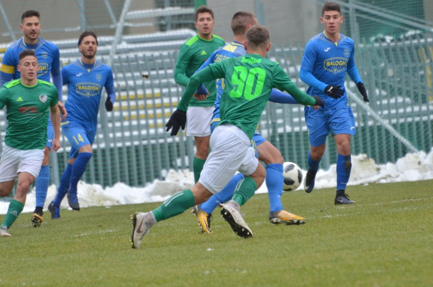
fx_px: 6747
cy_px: 121
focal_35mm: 562
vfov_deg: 2.4
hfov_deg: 3.7
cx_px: 219
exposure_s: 1/640
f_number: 5.6
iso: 500
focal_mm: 300
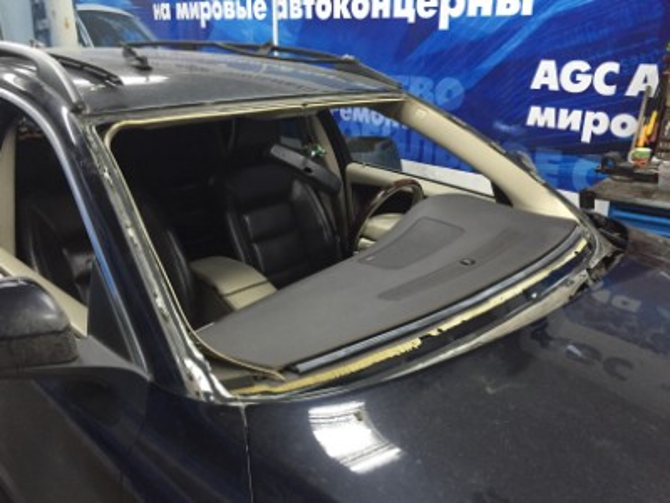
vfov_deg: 48.2
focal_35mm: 29
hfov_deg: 61.7
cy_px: 252
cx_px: 335
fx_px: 561
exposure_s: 1/33
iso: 250
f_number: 2.2
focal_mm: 4.15
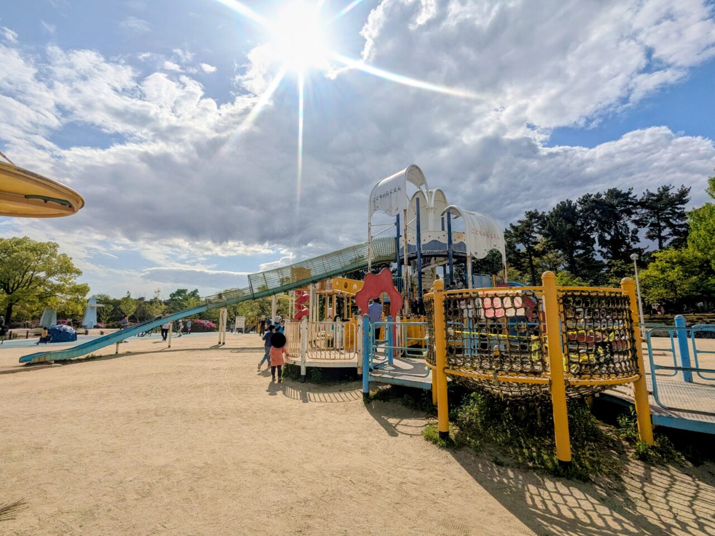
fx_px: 330
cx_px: 358
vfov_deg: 78.1
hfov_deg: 94.5
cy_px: 268
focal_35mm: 16
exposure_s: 1/9259
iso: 43
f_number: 2.2
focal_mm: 2.35
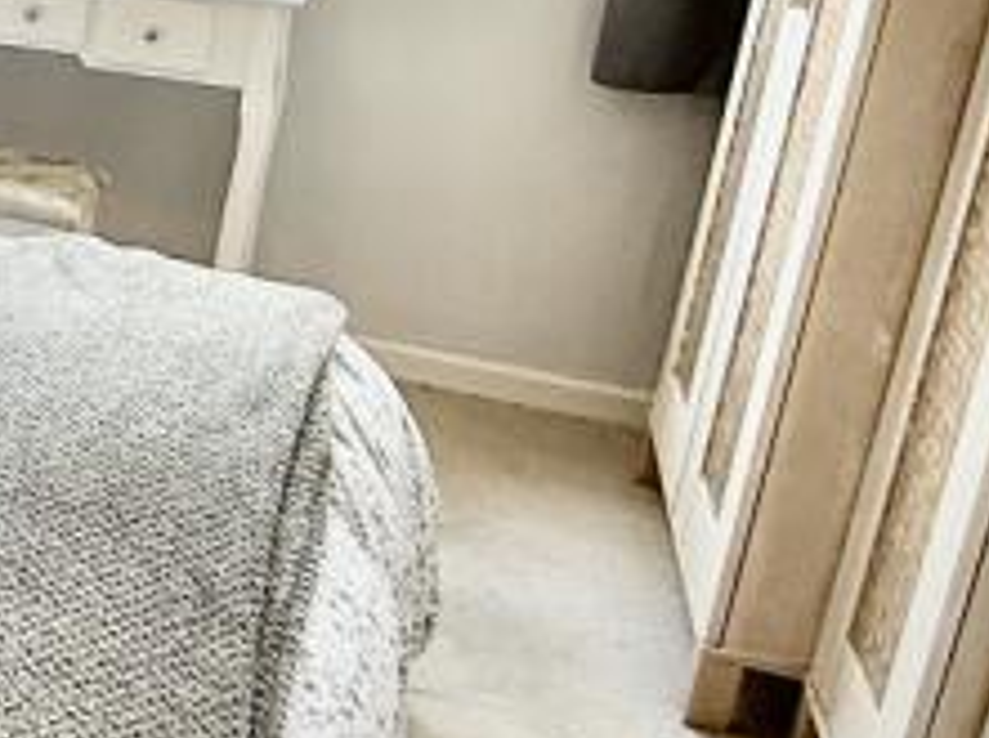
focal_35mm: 65
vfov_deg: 22.1
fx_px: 1854
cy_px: 116
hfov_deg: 22.0
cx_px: -667
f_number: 2.2
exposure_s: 1/100
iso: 80
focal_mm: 2.22
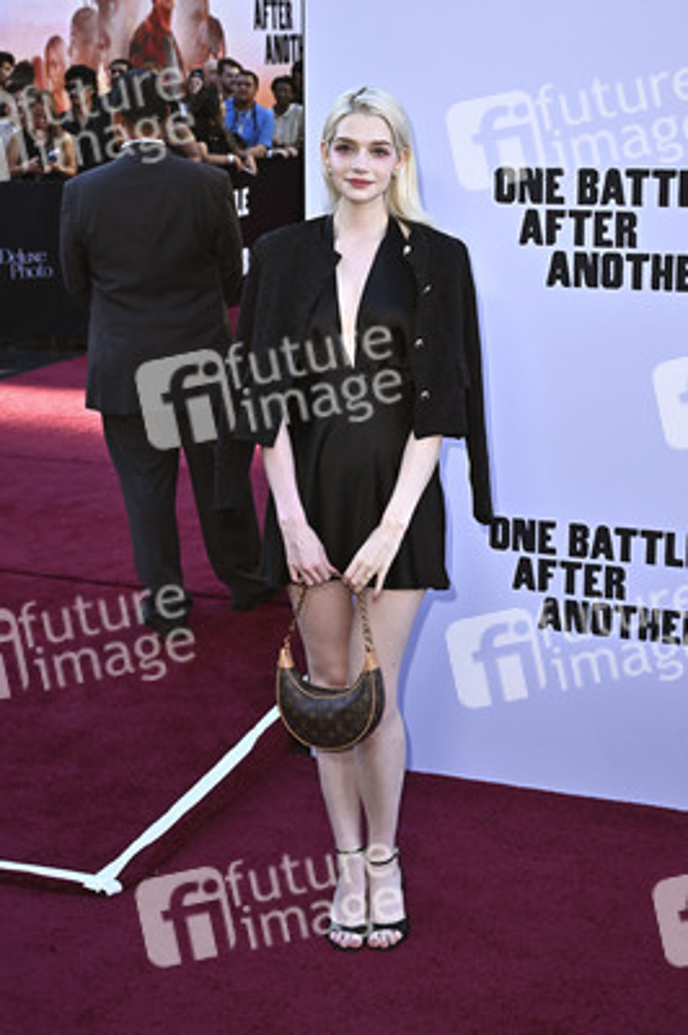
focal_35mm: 49
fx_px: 1407
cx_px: 344
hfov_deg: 27.5
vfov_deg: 40.4
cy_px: 518
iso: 500
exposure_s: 1/320
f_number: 5.6
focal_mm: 49
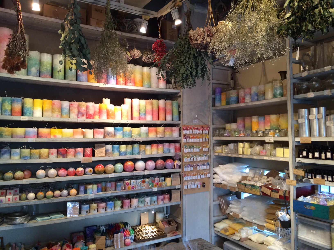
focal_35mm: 29
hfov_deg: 61.7
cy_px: 125
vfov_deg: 48.2
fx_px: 280
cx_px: 167
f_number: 2.2
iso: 160
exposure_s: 1/30
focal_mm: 4.15
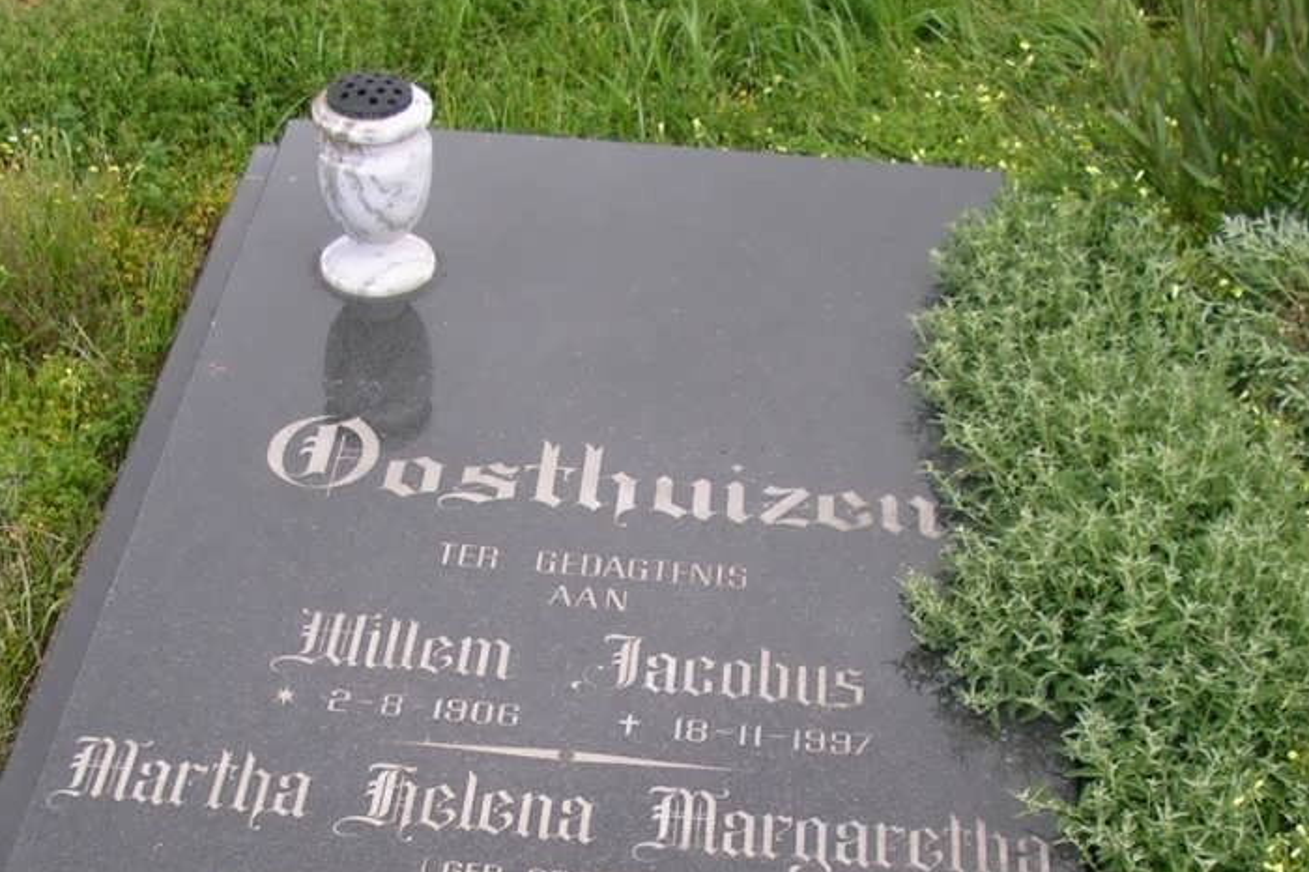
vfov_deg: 20.2
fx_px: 2399
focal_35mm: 66
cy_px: 775
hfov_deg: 30.5
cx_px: 552
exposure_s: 1/100
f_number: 2.8
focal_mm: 5.7
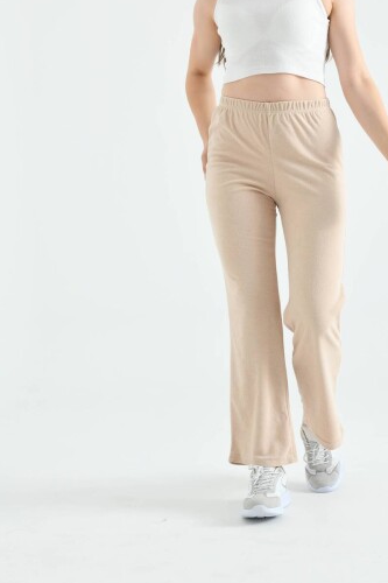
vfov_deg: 27.0
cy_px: 254
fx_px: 1213
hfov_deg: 18.1
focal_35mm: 75
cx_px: 288
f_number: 6.3
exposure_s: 1/125
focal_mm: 50
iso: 100
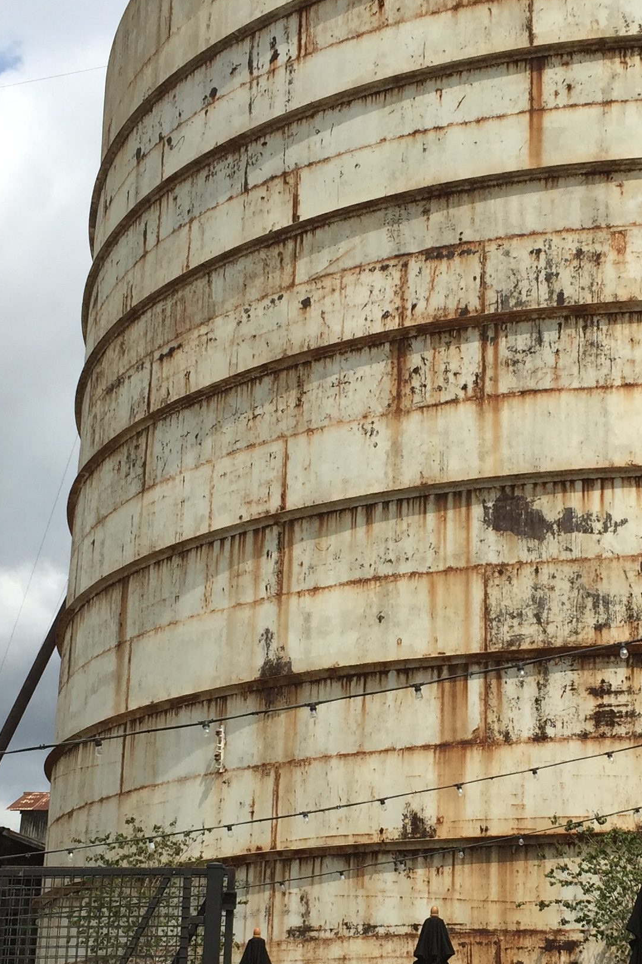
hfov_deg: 22.0
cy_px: 598
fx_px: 1632
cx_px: 495
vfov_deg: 32.7
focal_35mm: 61
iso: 32
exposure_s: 1/3049
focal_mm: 4.15
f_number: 2.2
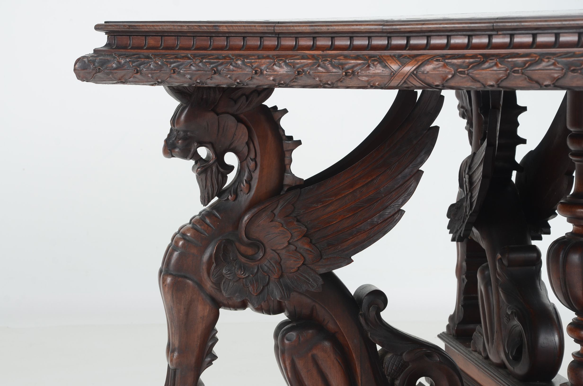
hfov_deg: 19.5
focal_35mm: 105
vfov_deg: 13.0
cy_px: 193
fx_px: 1697
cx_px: 292
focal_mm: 70
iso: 200
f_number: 9
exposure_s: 1/80
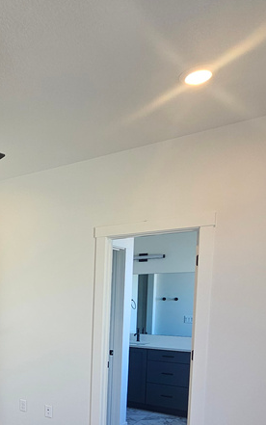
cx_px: -41
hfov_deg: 33.3
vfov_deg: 55.9
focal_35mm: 32
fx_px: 371
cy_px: 332
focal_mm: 2.2
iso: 64
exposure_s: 1/60
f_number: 2.2
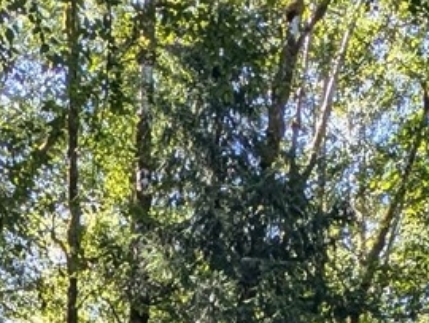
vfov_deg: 12.5
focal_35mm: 71
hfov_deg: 27.3
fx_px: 881
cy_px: 895
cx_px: 165
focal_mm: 2.23
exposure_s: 1/234
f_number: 1.95
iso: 65
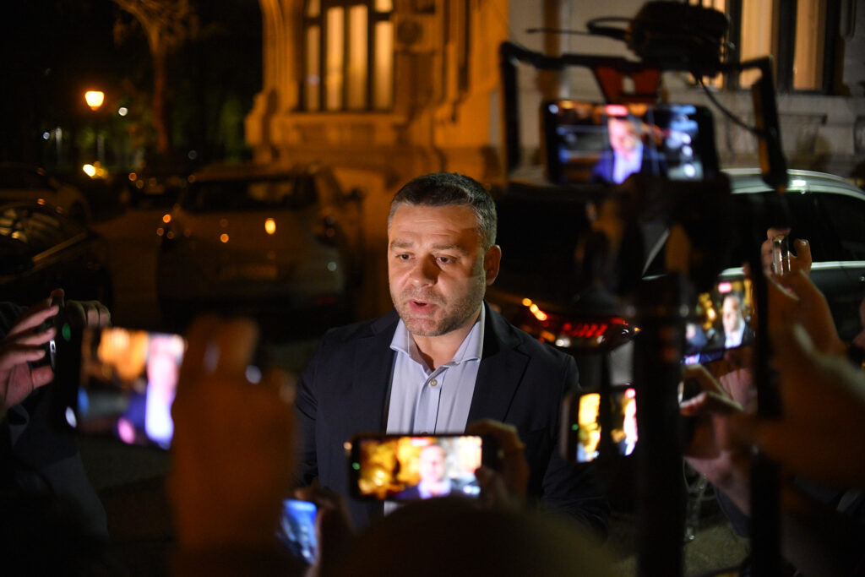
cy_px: 288
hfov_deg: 54.4
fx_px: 841
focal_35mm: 35
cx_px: 432
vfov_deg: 37.9
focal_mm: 35
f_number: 2.2
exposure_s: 1/200
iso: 4000
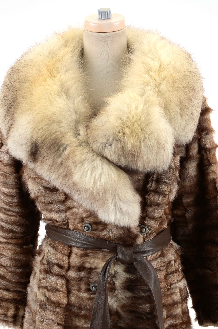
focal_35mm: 75
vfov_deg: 27.0
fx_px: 684
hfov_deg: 18.1
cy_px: 164
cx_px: 109
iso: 200
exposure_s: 1/125
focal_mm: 50
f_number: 11
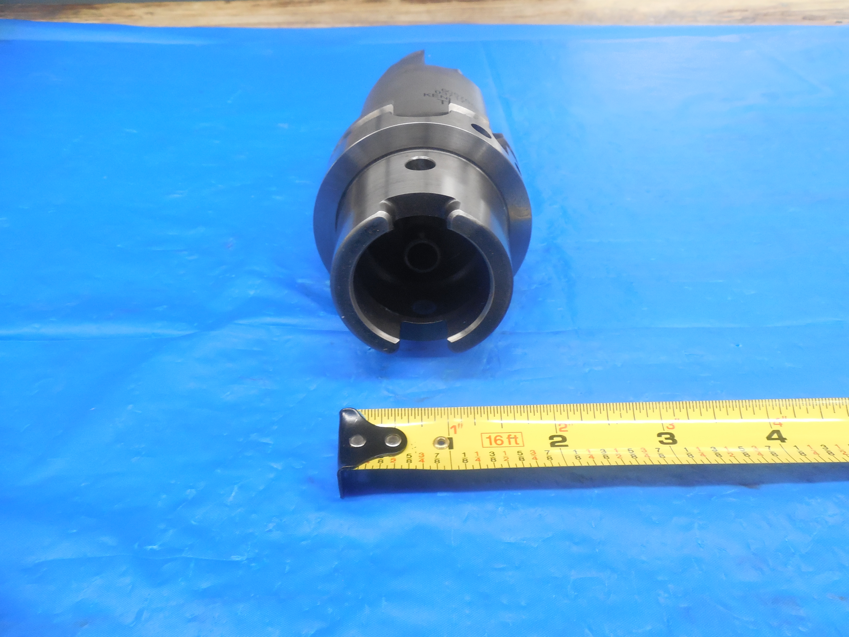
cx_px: 424
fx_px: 613
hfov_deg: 69.4
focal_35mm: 25
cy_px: 318
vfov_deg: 54.9
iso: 400
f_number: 3.3
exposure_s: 1/30
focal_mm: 4.5
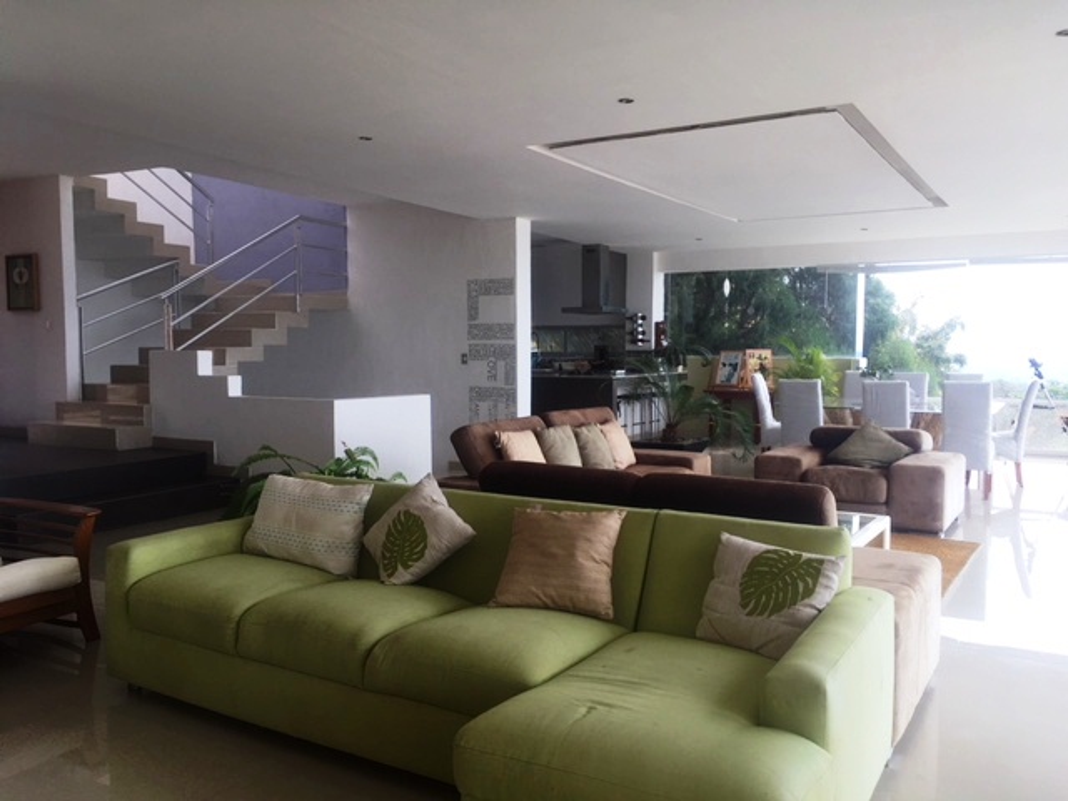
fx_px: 895
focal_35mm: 29
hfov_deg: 61.7
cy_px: 400
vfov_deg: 48.2
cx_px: 534
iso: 25
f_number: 2.2
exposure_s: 1/199
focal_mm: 4.15
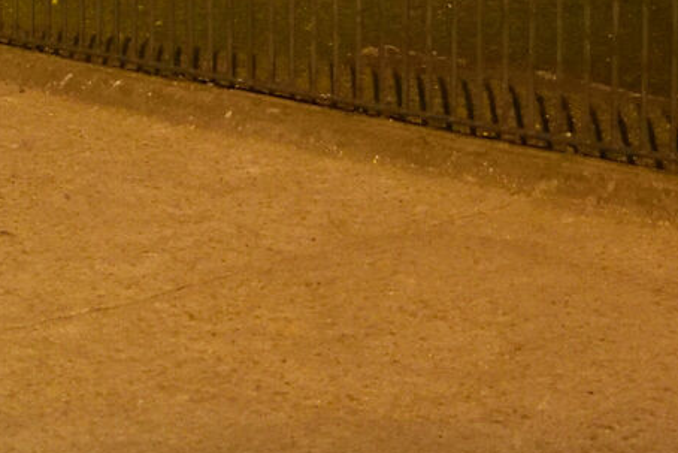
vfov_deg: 9.6
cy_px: -637
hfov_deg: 16.0
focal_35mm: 127
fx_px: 2392
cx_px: 127
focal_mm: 24
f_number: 4
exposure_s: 1/13
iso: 4000
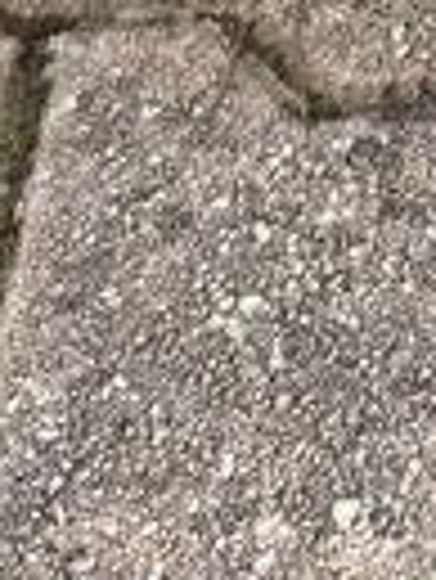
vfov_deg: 8.9
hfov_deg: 6.9
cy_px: -782
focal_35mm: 201
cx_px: 1151
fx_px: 3370
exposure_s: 1/1393
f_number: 1.6
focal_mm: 5.96
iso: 50
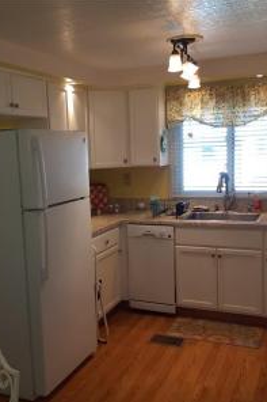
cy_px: 202
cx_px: 129
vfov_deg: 50.7
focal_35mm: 38
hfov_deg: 35.0
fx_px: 423
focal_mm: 2.91
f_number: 1.9
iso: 80
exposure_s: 1/60
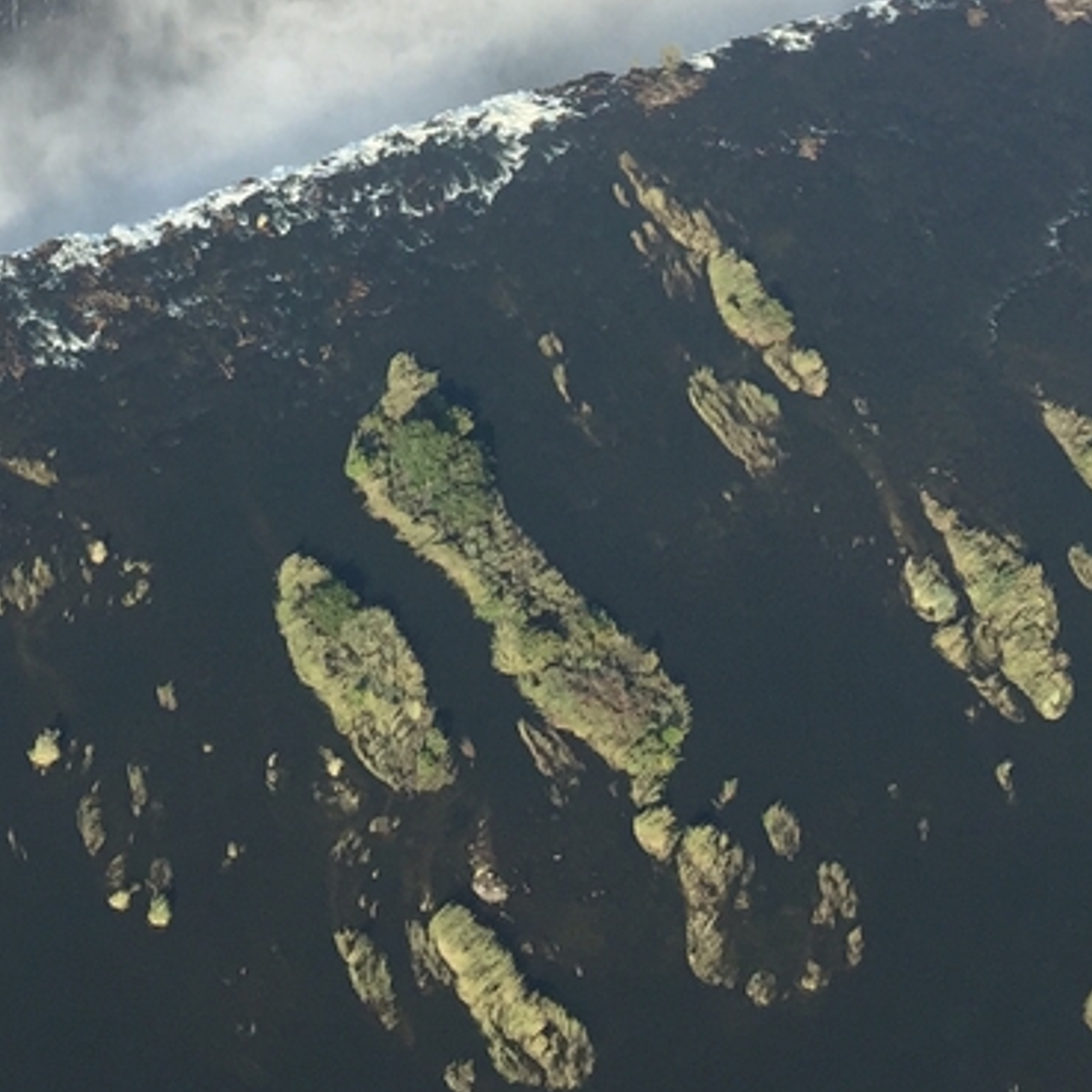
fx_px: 3176
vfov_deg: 18.5
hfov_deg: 19.4
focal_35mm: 89
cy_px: -213
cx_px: 331
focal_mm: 4.15
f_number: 2.2
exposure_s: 1/942
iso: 32
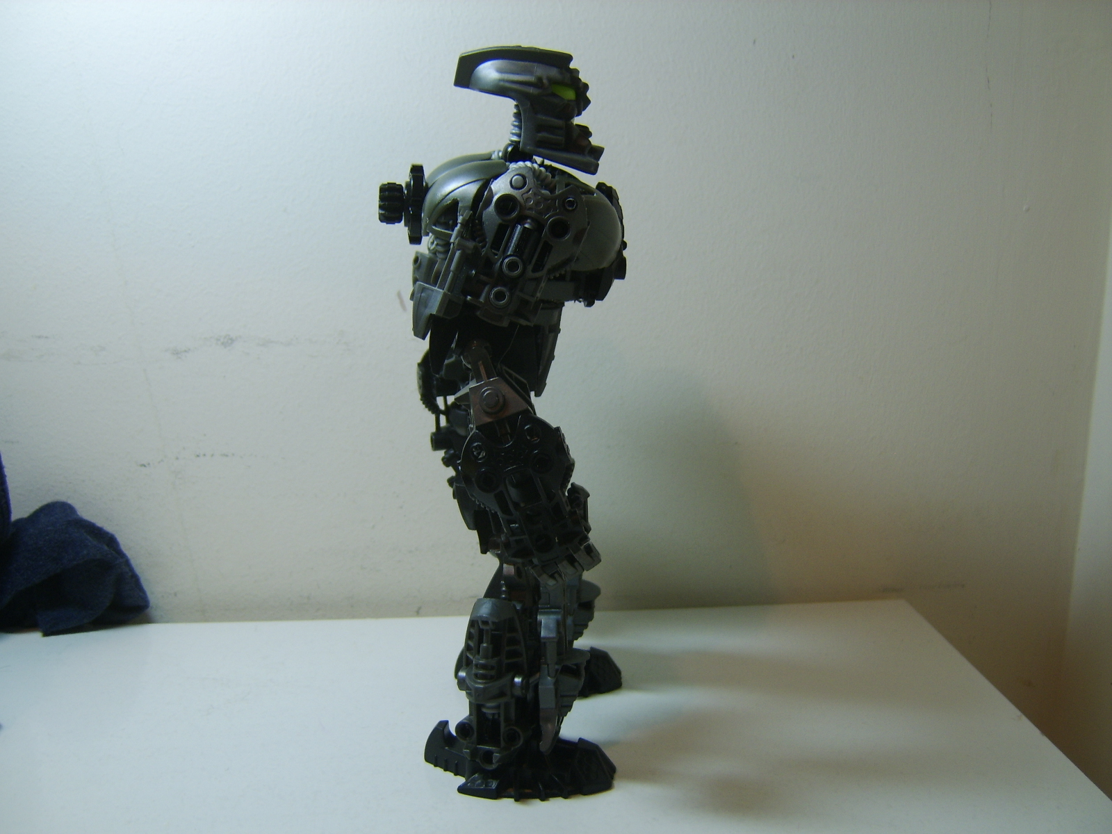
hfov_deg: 58.4
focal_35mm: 31
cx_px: 556
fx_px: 996
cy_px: 417
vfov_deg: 45.4
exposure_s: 1/30
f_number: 2.7
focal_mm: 8.13
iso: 71
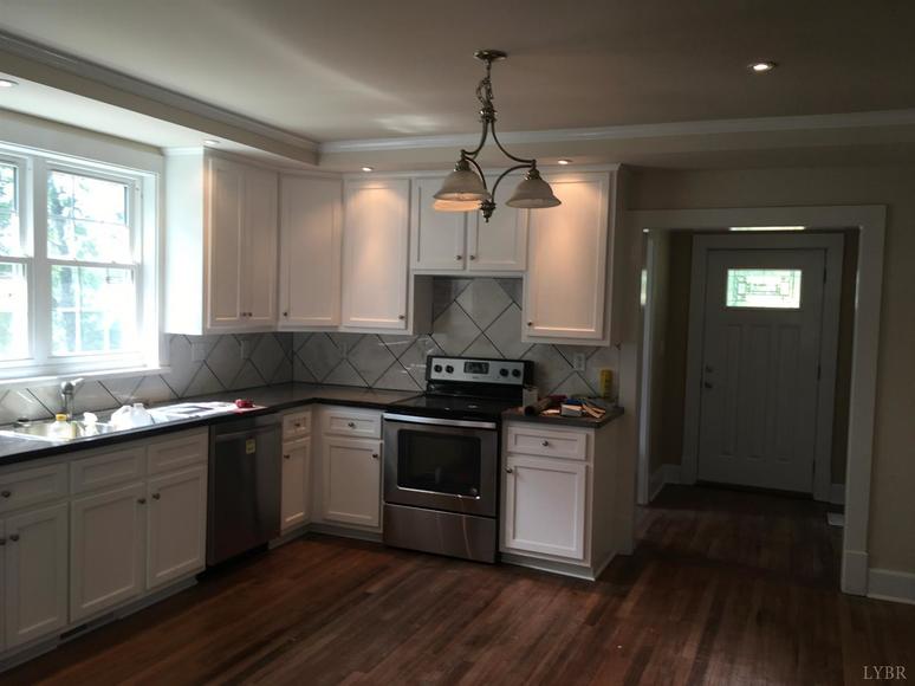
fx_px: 766
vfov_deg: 48.2
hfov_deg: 61.7
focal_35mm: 29
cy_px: 343
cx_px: 458
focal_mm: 4.15
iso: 25
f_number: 2.2
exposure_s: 1/40
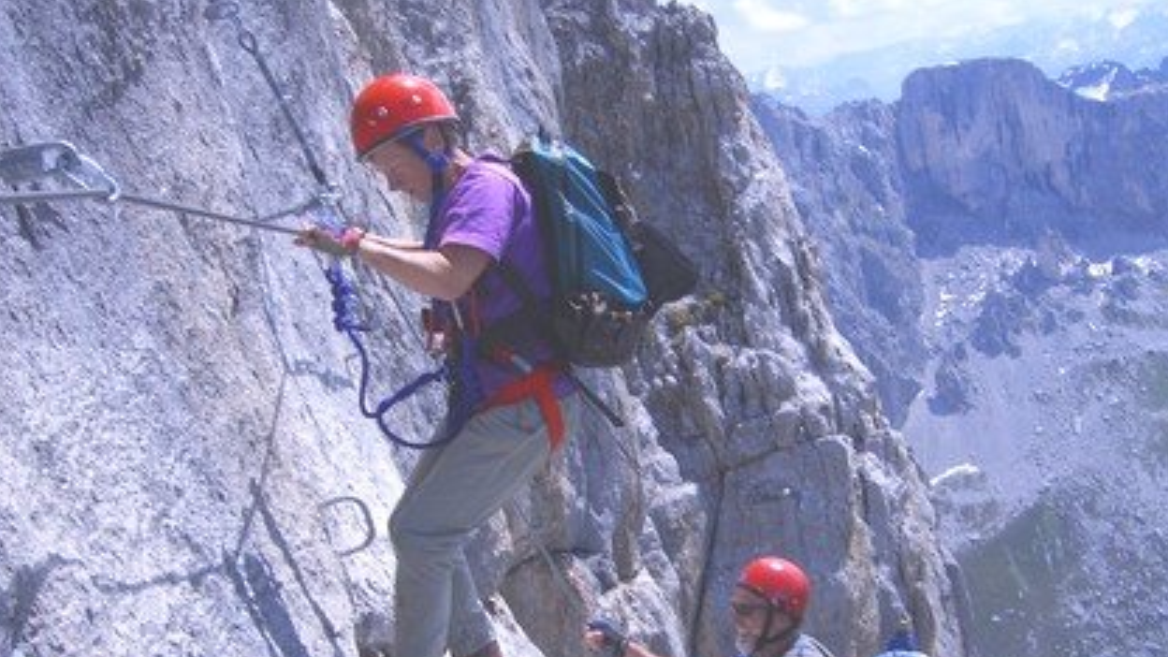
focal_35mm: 49
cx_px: 620
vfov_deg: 24.3
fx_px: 1518
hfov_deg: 42.1
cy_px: 453
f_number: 8
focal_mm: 7.9
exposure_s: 1/160
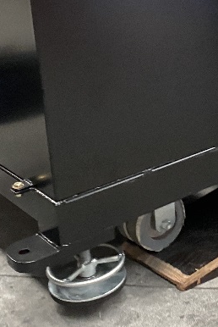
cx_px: 105
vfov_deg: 65.4
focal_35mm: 28
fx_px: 254
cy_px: 169
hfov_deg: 46.5
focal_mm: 4.25
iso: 320
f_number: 1.8
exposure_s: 1/60
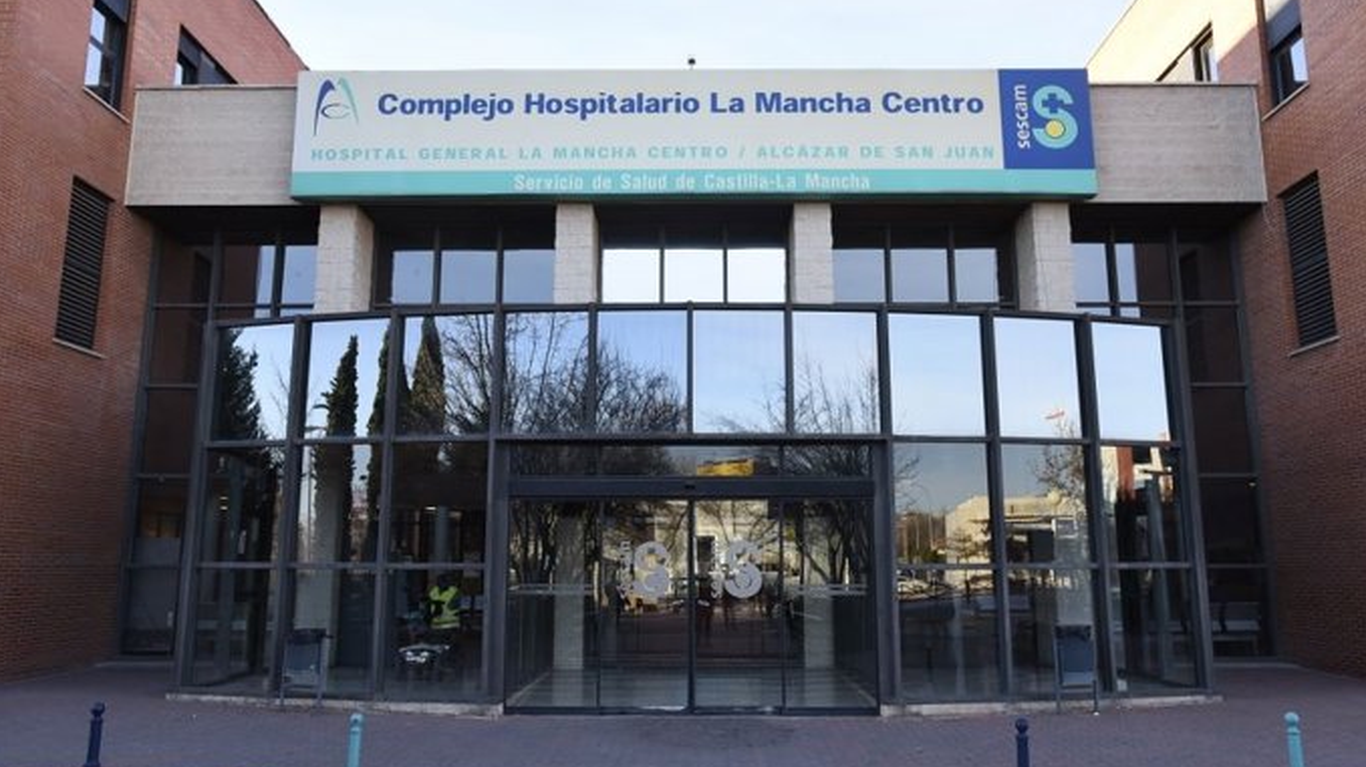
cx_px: 683
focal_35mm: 32
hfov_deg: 61.0
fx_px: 1159
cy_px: 340
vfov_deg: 36.6
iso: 640
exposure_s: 1/200
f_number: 7.1
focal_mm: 30
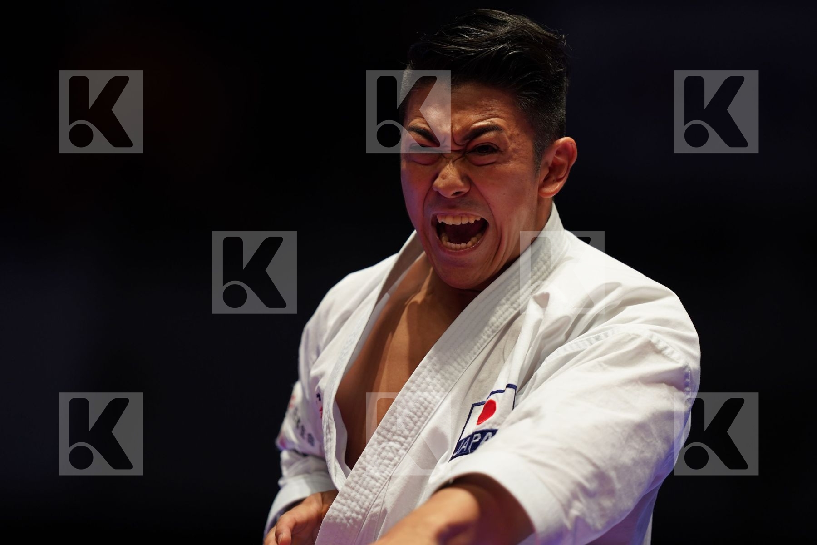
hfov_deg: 5.2
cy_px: 272
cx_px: 408
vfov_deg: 3.4
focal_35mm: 400
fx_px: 9077
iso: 800
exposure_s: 1/500
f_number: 2.8
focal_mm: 400
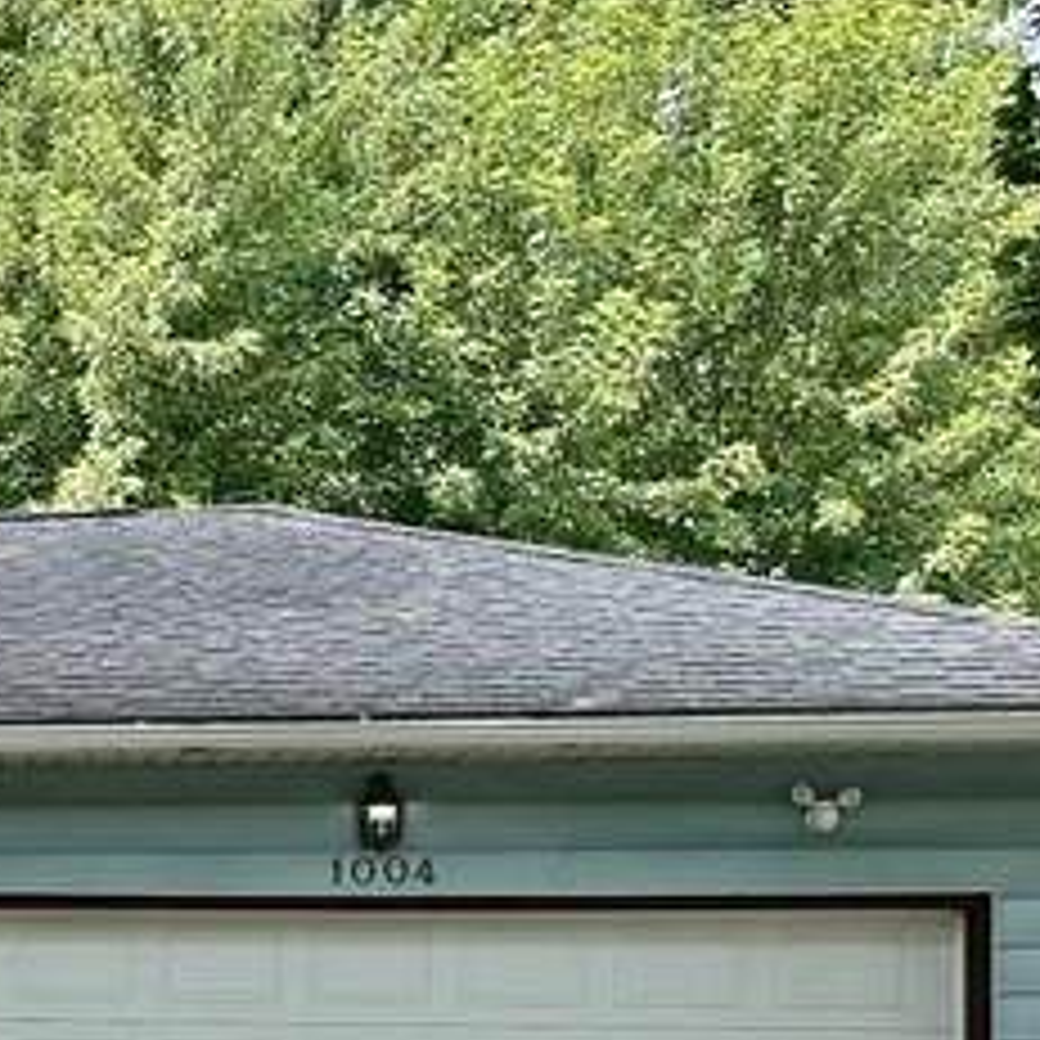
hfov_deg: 14.6
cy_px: 932
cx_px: -1153
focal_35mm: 94
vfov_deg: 18.2
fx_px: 3195
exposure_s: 1/816
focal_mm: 6.86
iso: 80
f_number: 1.78
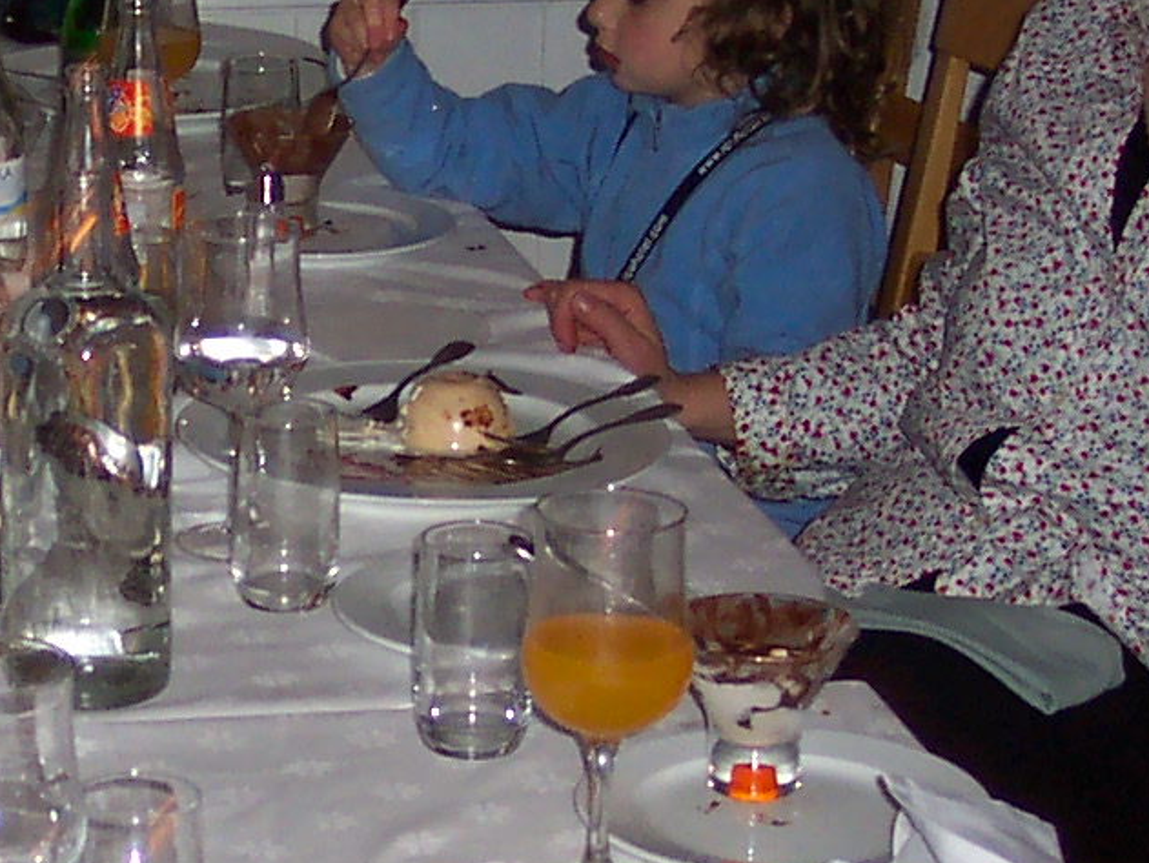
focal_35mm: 125
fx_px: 4151
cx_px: 124
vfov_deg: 11.8
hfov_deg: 15.6
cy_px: 652
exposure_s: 1/30
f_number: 2.8
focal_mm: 8
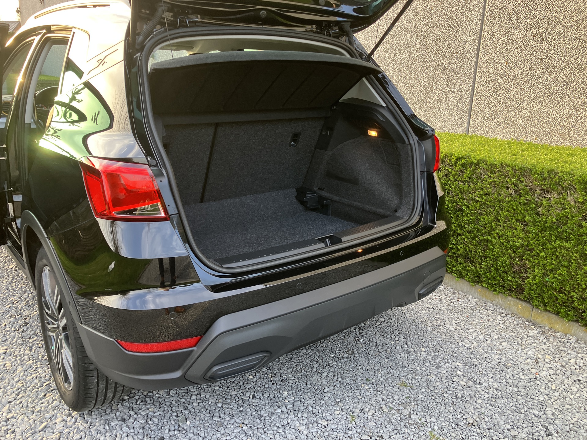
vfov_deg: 49.7
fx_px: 475
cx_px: 294
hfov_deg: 63.4
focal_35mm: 28
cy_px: 220
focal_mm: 3.99
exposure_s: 1/121
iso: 80
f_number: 1.8
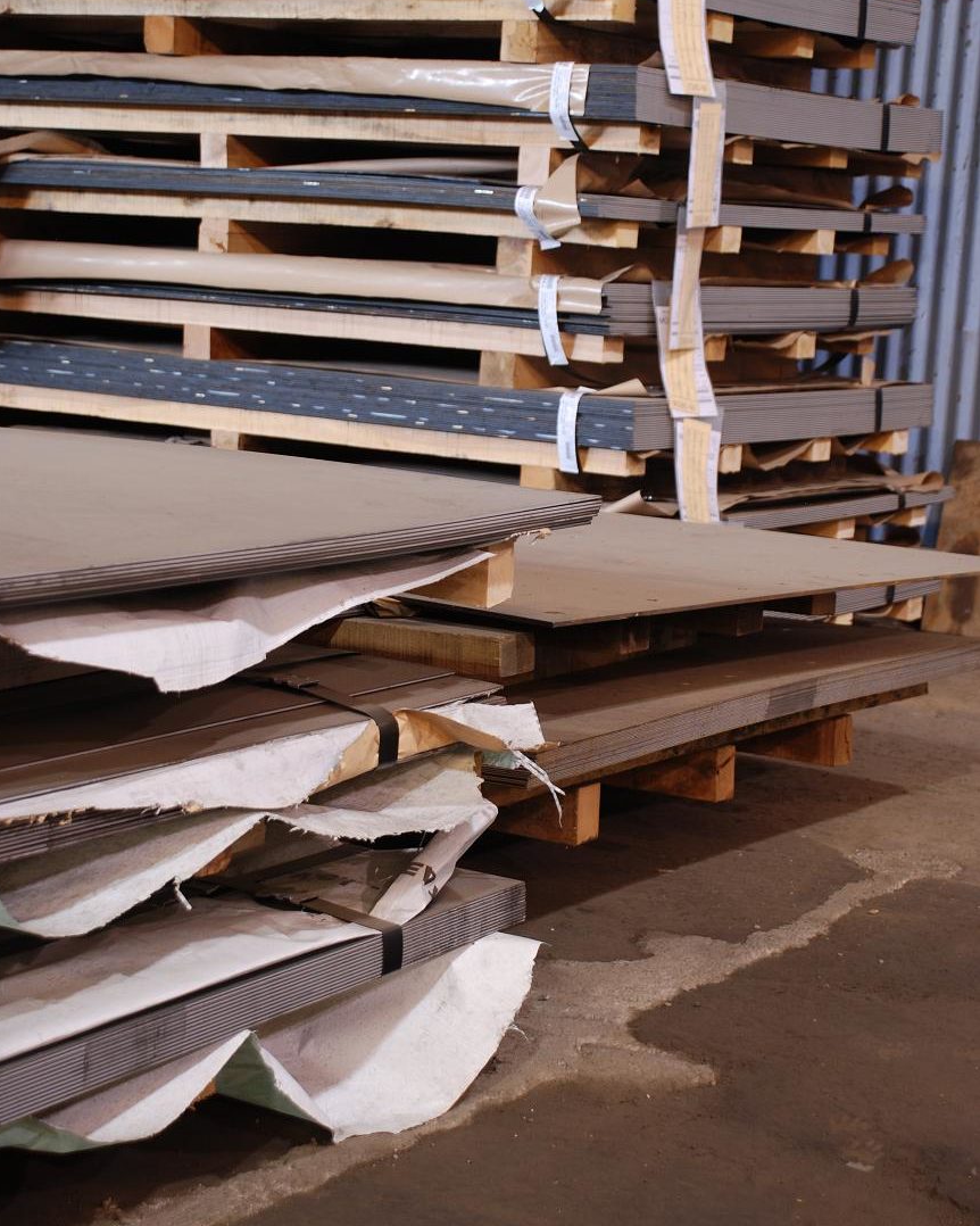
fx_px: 2466
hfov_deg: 22.5
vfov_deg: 27.9
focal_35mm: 68
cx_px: 487
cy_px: 510
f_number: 5
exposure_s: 1/4
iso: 160
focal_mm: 40
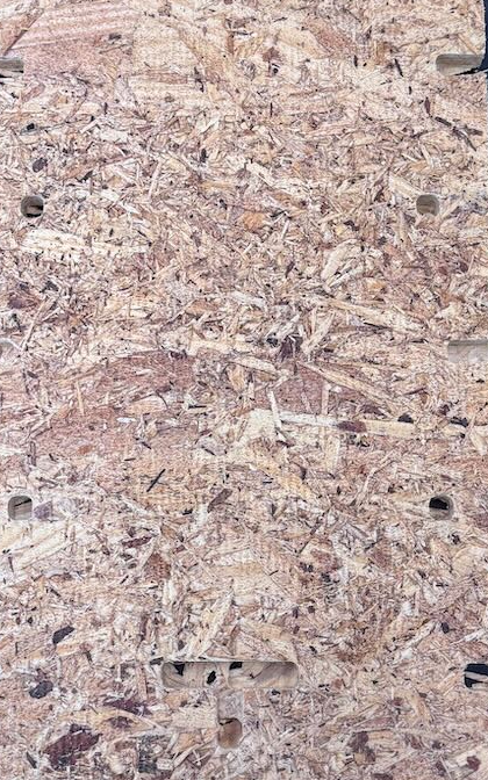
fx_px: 1128
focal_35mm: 53
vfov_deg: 38.2
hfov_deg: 24.4
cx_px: 222
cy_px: 358
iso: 125
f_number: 1.78
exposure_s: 1/60
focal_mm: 6.76
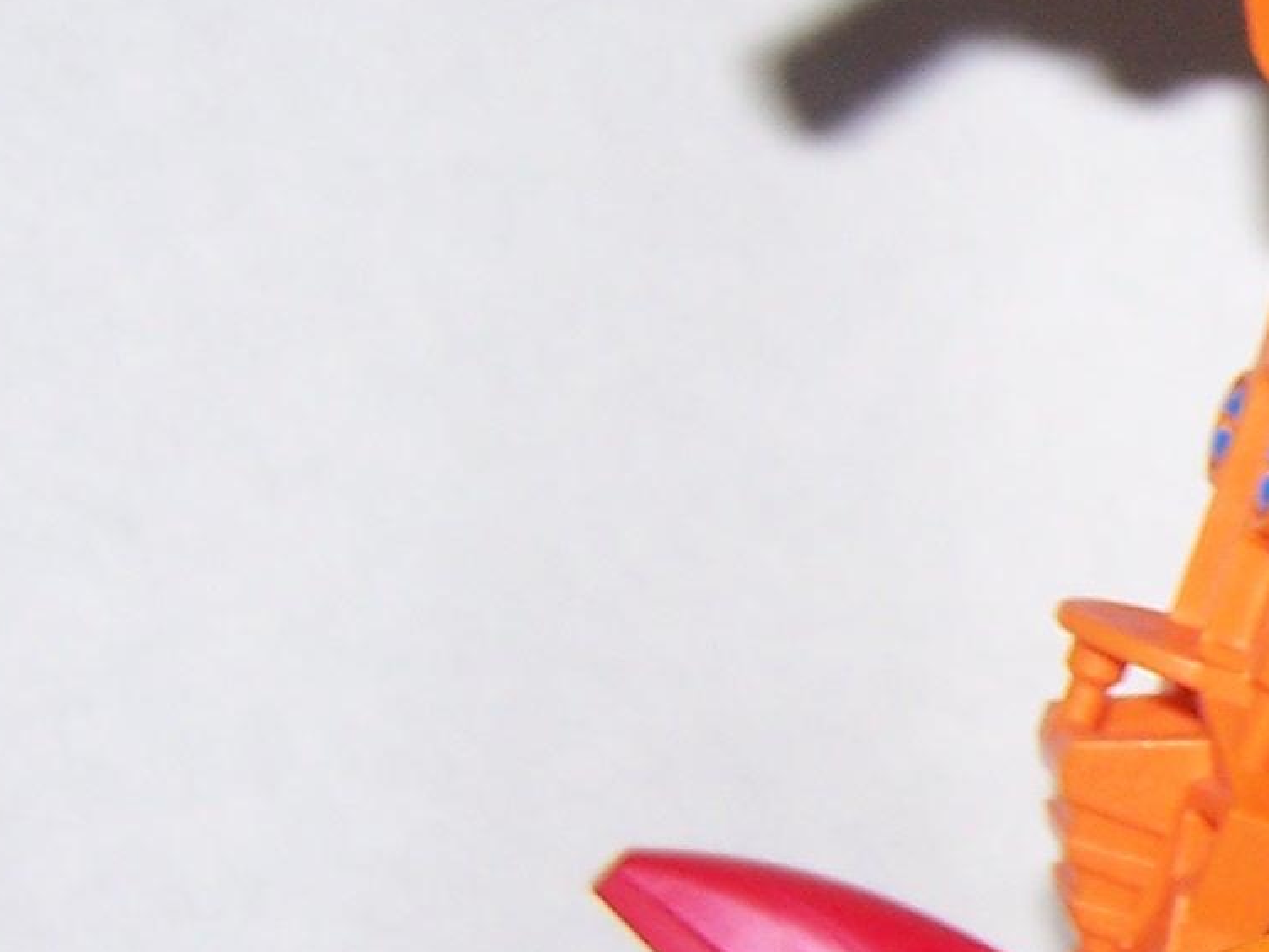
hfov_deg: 12.7
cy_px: 703
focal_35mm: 143
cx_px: 2203
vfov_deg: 10.4
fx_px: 5243
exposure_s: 1/60
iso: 80
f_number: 2.8
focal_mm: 6.3
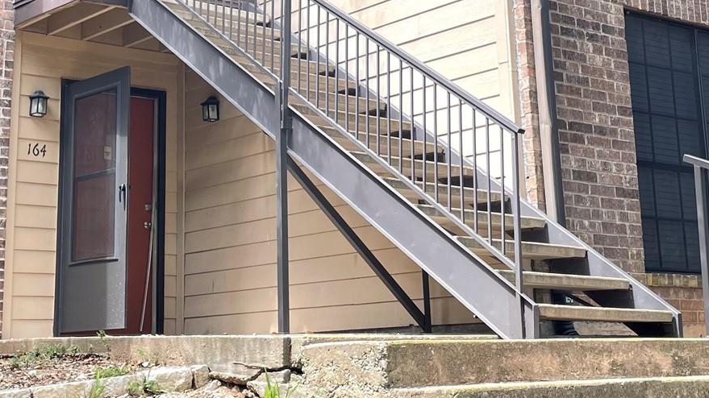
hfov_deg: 31.8
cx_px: 298
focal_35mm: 66
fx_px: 1241
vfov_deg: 18.0
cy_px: 53
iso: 32
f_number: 1.6
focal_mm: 4.2
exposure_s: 1/214
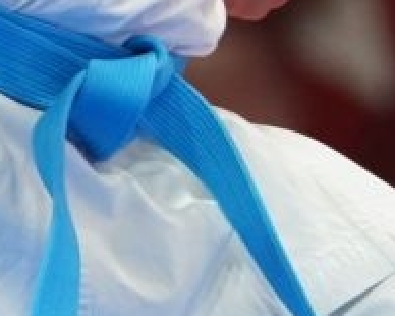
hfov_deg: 0.8
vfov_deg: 0.6
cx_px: -18
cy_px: 14
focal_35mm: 2437
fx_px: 28475
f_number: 4
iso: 1600
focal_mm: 280
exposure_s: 1/500
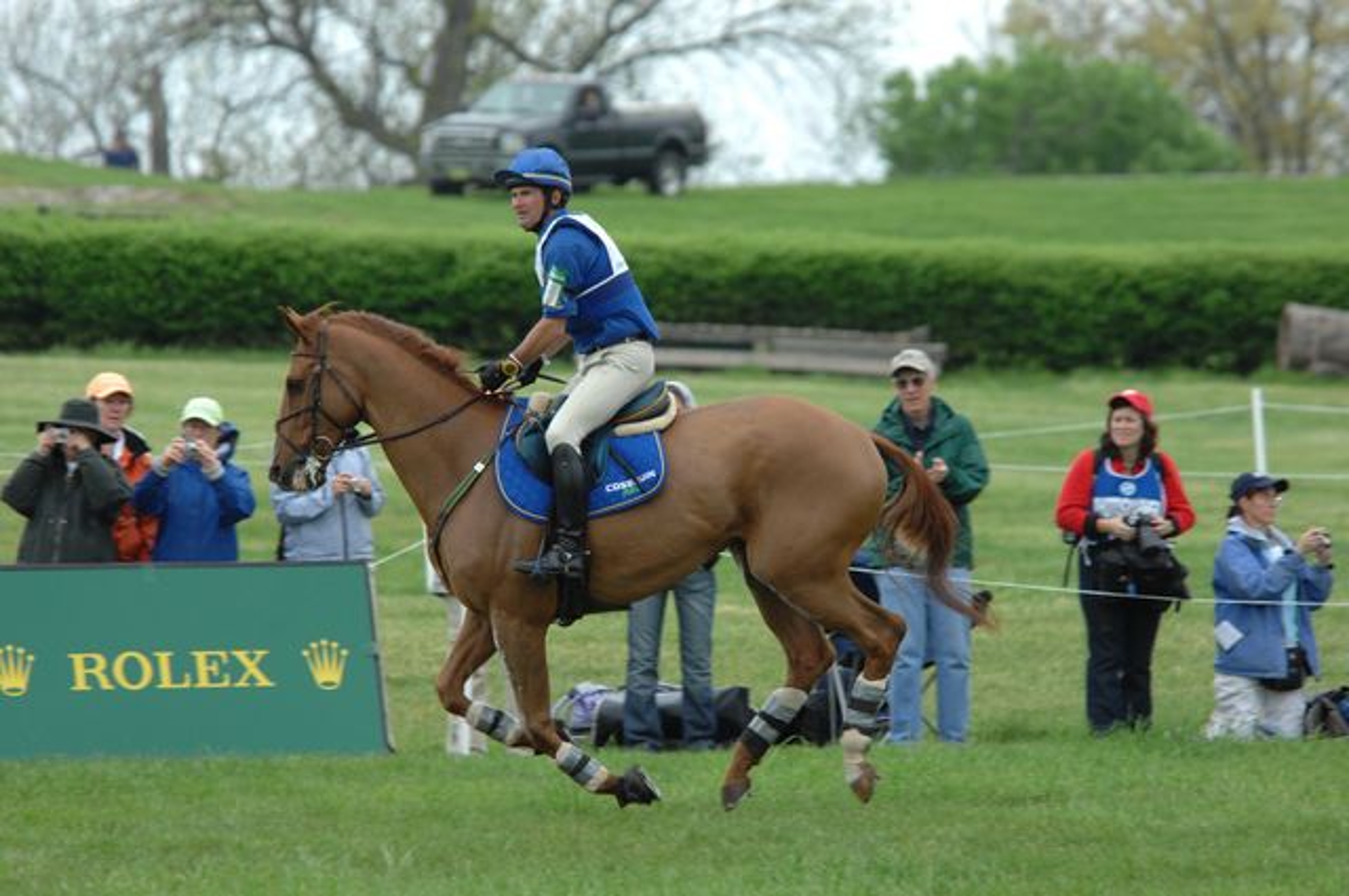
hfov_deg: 5.1
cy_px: 448
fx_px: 15157
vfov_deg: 3.4
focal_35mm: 405
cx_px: 674
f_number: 5.6
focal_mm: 270
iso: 400
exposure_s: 1/400
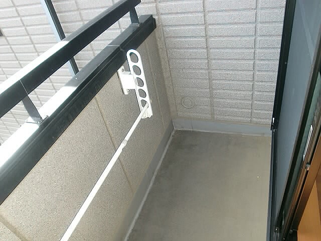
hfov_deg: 63.4
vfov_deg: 49.7
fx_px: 260
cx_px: 160
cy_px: 120
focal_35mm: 28
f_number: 2.6
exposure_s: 1/100
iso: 100
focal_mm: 4.65
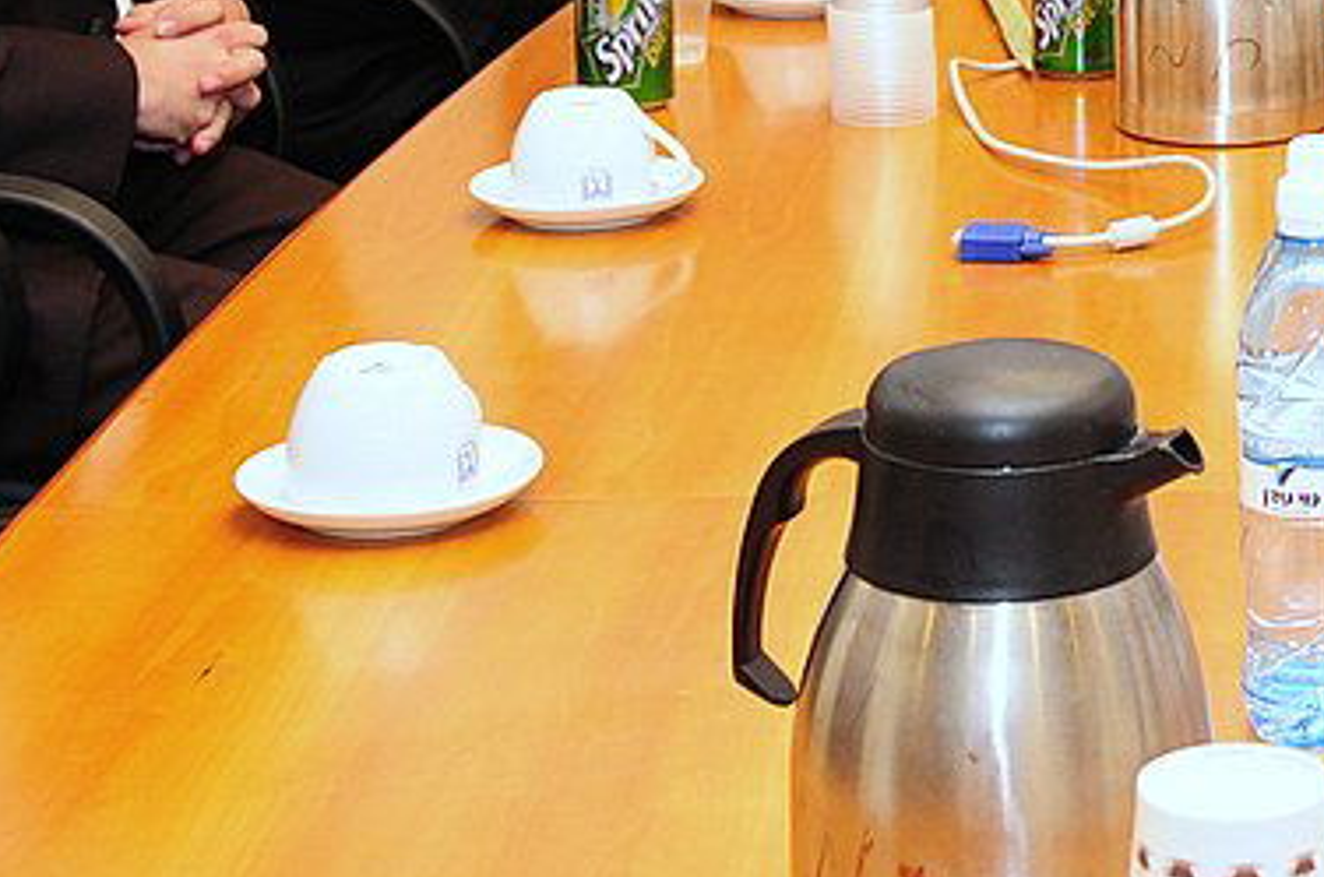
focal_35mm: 115
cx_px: 1458
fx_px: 4220
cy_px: -442
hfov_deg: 17.2
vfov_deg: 11.4
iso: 400
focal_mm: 24
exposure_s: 1/80
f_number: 5
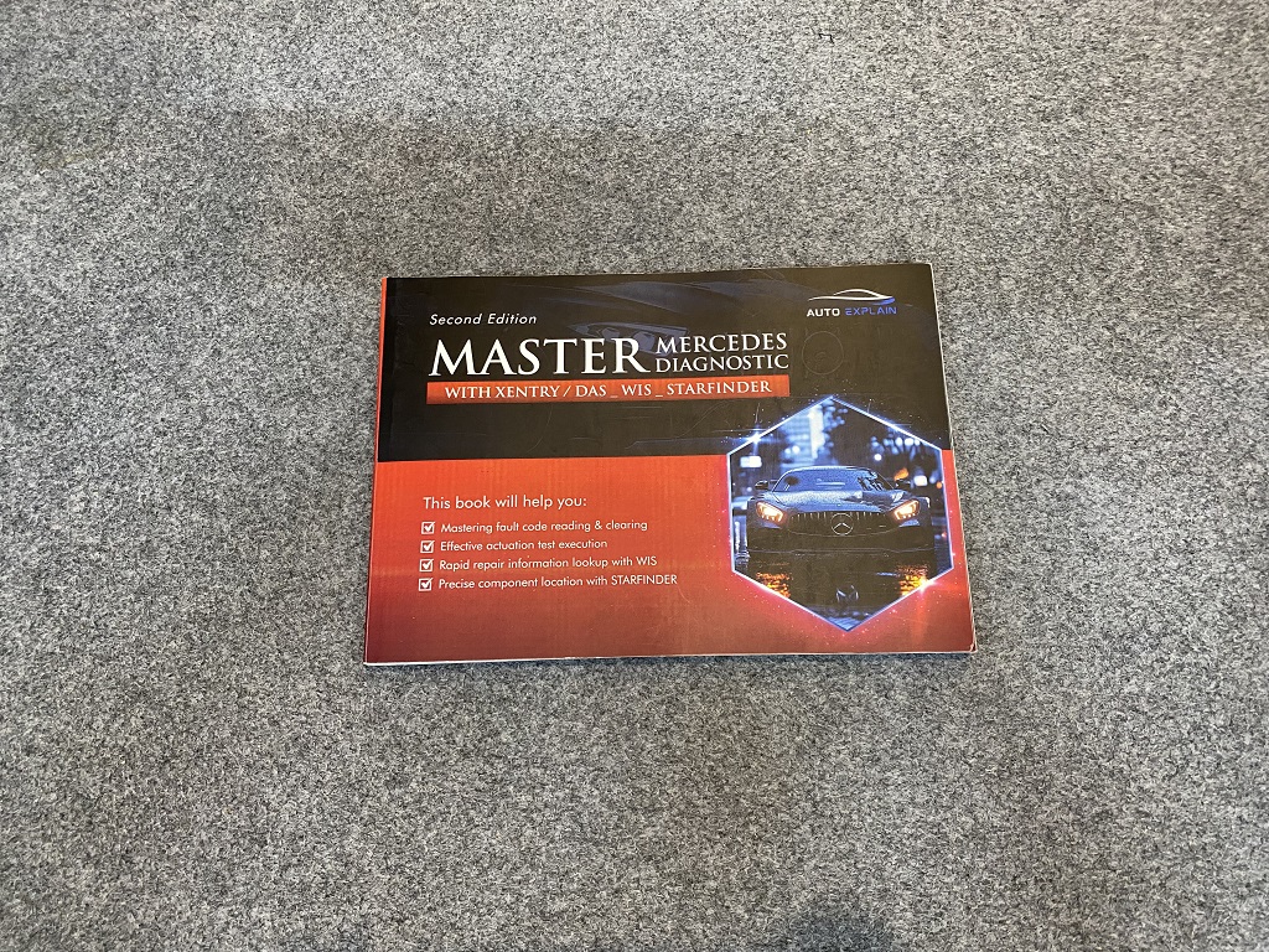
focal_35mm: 26
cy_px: 476
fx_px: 953
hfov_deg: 67.3
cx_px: 634
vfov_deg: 53.1
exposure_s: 1/50
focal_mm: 4.25
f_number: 1.8
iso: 400
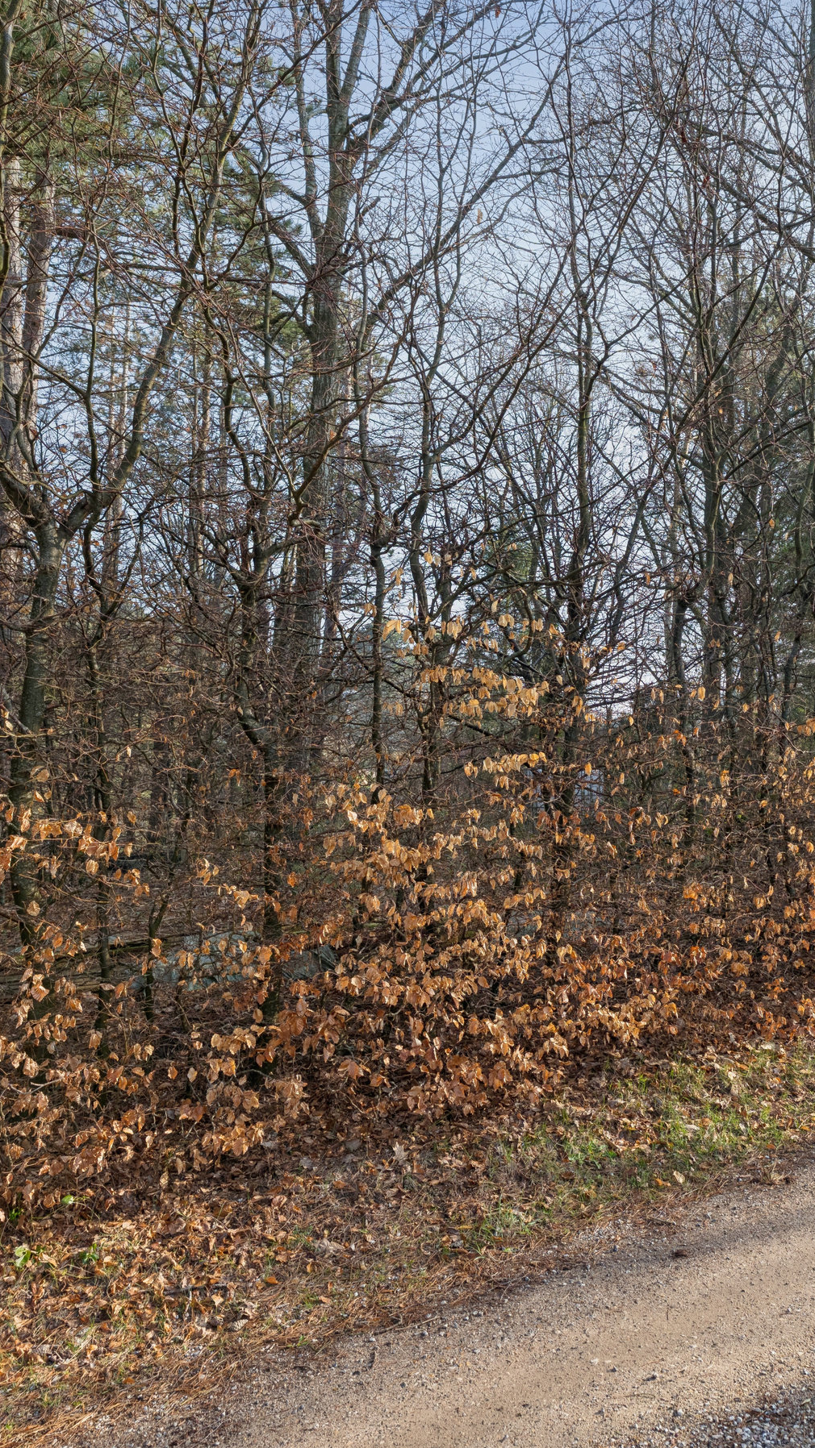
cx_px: 642
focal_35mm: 28
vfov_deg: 67.8
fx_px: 1076
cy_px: 676
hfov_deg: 40.0
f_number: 5.6
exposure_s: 1/400
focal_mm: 16
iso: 320
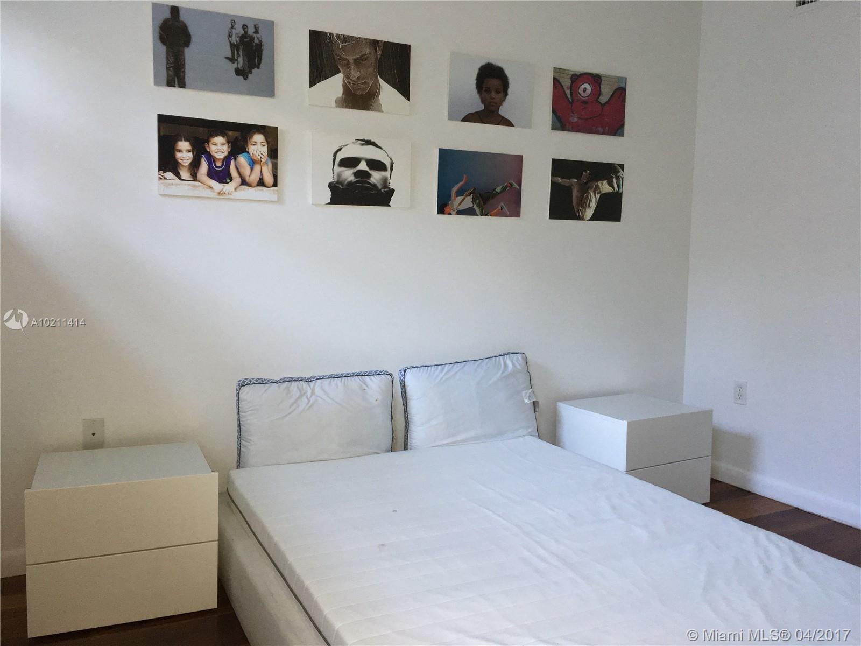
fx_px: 721
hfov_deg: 61.7
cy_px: 323
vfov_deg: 48.2
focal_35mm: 29
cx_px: 430
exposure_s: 1/20
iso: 80
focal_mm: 4.15
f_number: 2.2
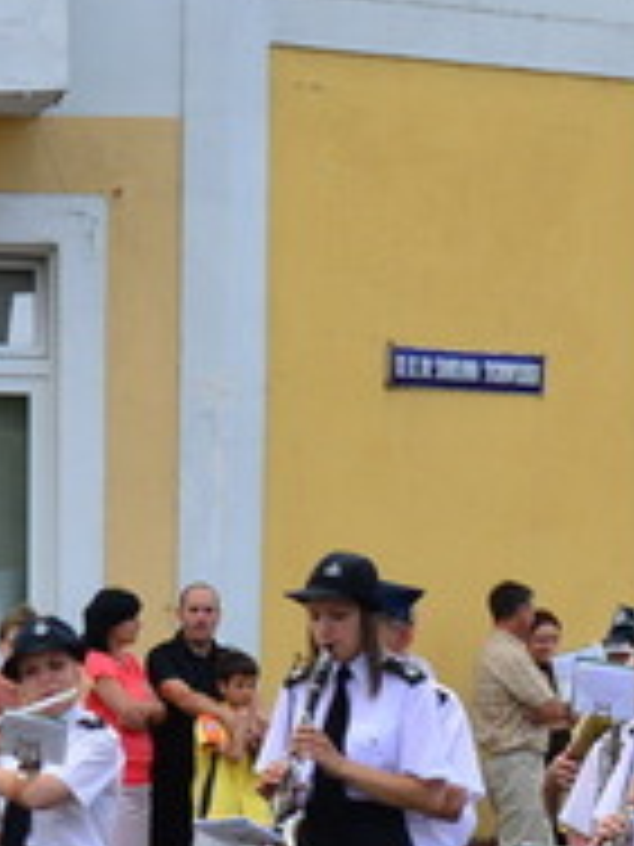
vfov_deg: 7.9
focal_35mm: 250
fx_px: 6105
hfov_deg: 5.9
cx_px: 616
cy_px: 958
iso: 200
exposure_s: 1/200
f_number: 10
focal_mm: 46
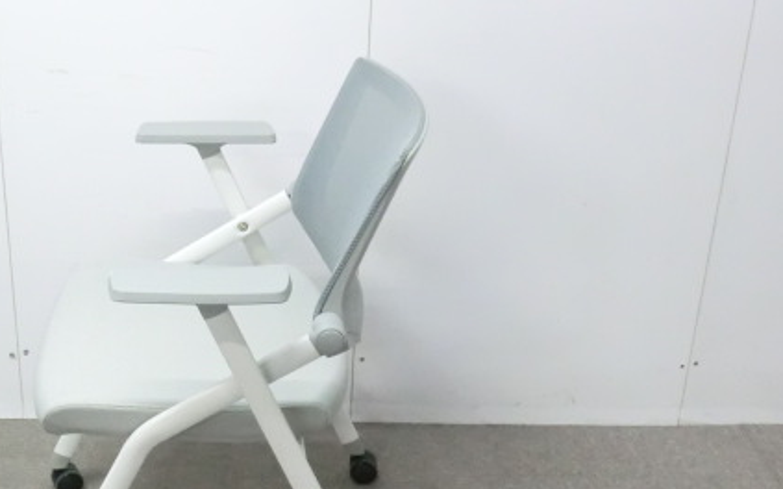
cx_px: 231
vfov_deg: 21.3
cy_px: 282
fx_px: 1301
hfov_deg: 33.1
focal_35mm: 61
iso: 800
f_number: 3.9
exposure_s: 1/40
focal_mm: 6.9
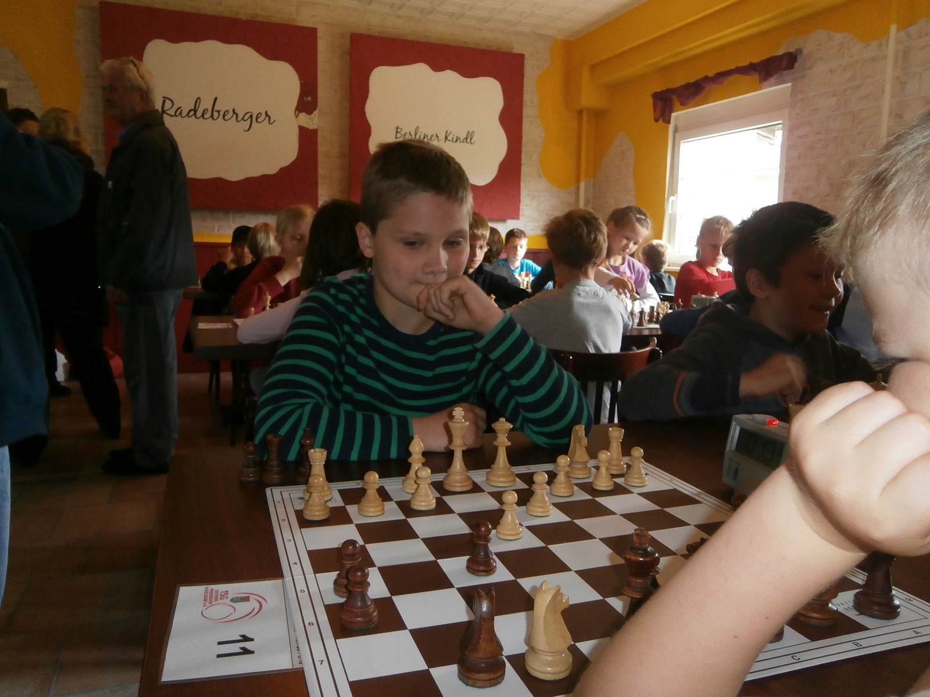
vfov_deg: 53.1
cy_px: 348
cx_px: 465
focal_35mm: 26
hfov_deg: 67.3
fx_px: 699
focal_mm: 4.7
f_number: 2.8
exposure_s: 1/30
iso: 200
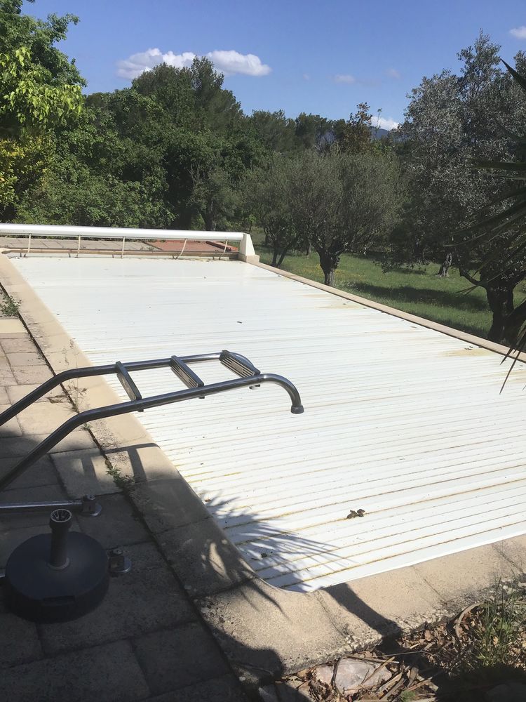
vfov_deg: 58.4
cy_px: 351
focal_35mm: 31
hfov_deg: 45.4
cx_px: 263
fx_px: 628
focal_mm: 3.3
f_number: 2.4
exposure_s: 1/3268
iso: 25
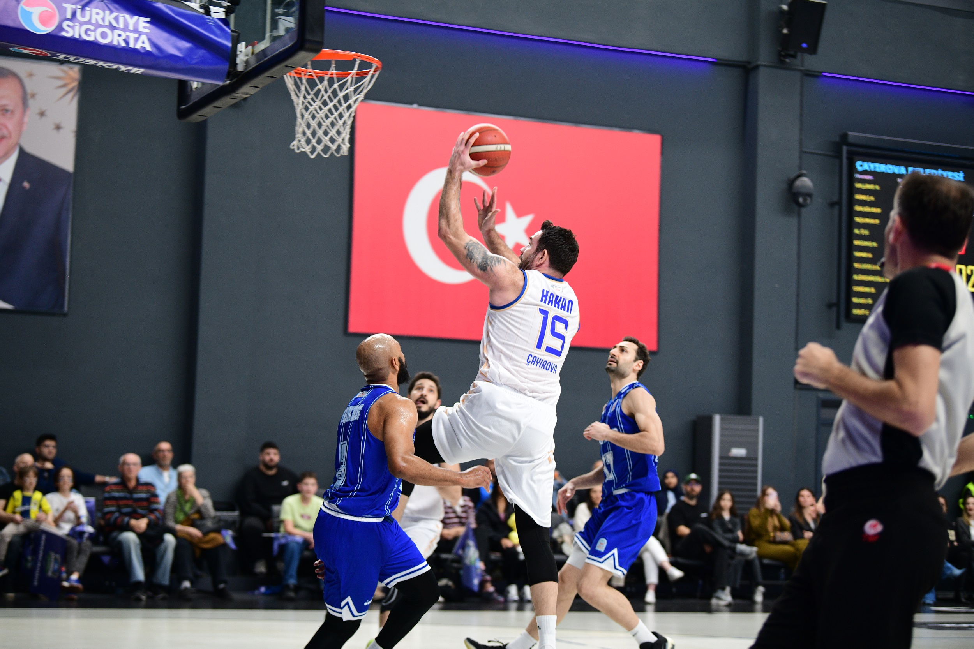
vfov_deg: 18.2
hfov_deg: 27.0
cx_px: 487
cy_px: 324
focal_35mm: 75
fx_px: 2029
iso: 1000
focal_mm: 75
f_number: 2.8
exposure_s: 1/400
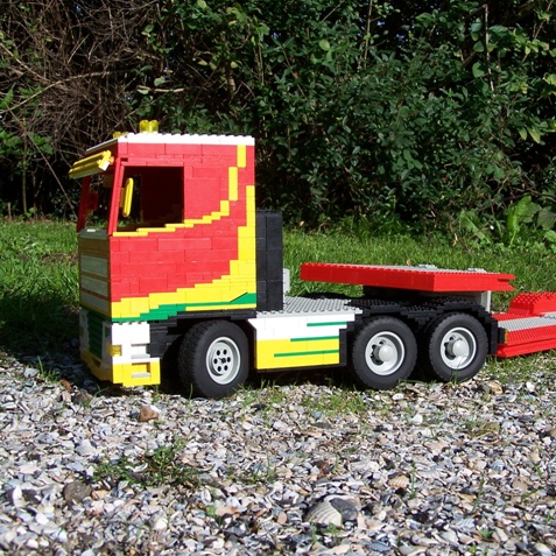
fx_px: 927
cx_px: 358
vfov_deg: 33.4
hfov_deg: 33.2
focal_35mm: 51
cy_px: 279
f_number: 3.6
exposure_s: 1/1000
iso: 80
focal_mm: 7.1
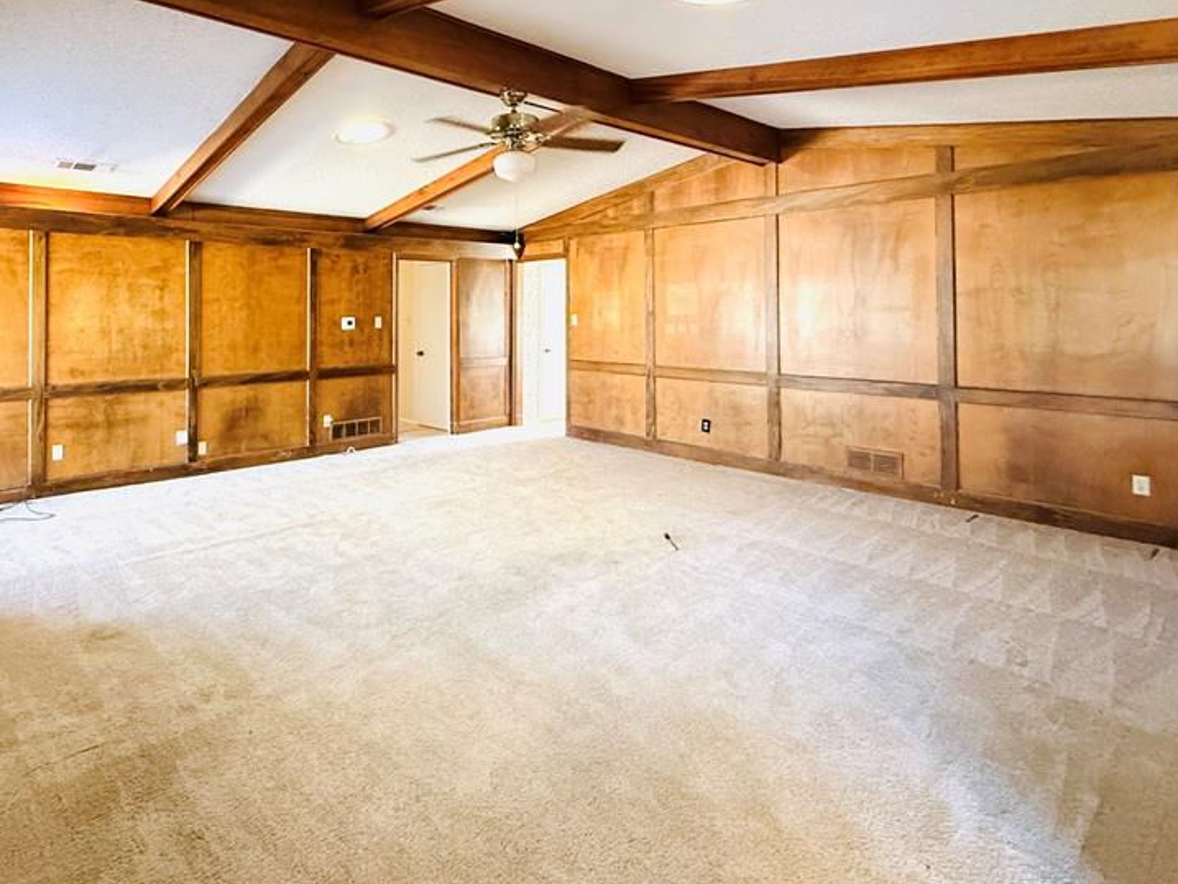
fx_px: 681
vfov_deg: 64.4
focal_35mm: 20
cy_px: 301
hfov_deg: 79.8
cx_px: 421
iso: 640
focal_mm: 2.22
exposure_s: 1/60
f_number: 2.2
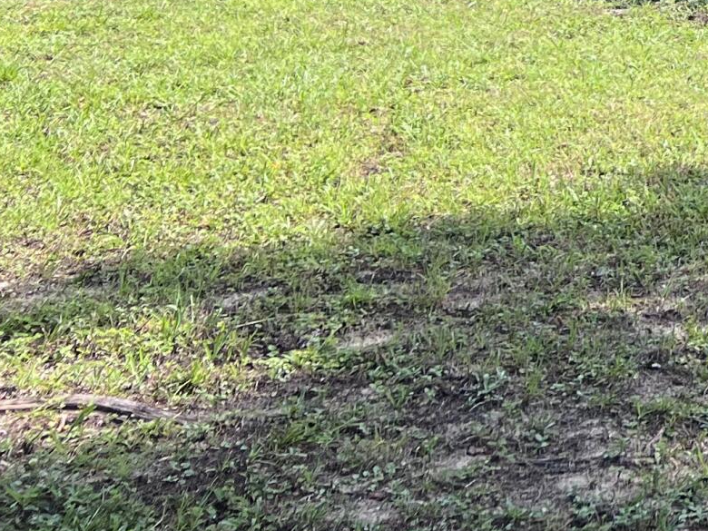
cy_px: -400
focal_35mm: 100
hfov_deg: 16.8
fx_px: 2045
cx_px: 1208
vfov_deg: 13.4
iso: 50
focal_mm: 5.7
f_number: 1.5
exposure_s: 1/833
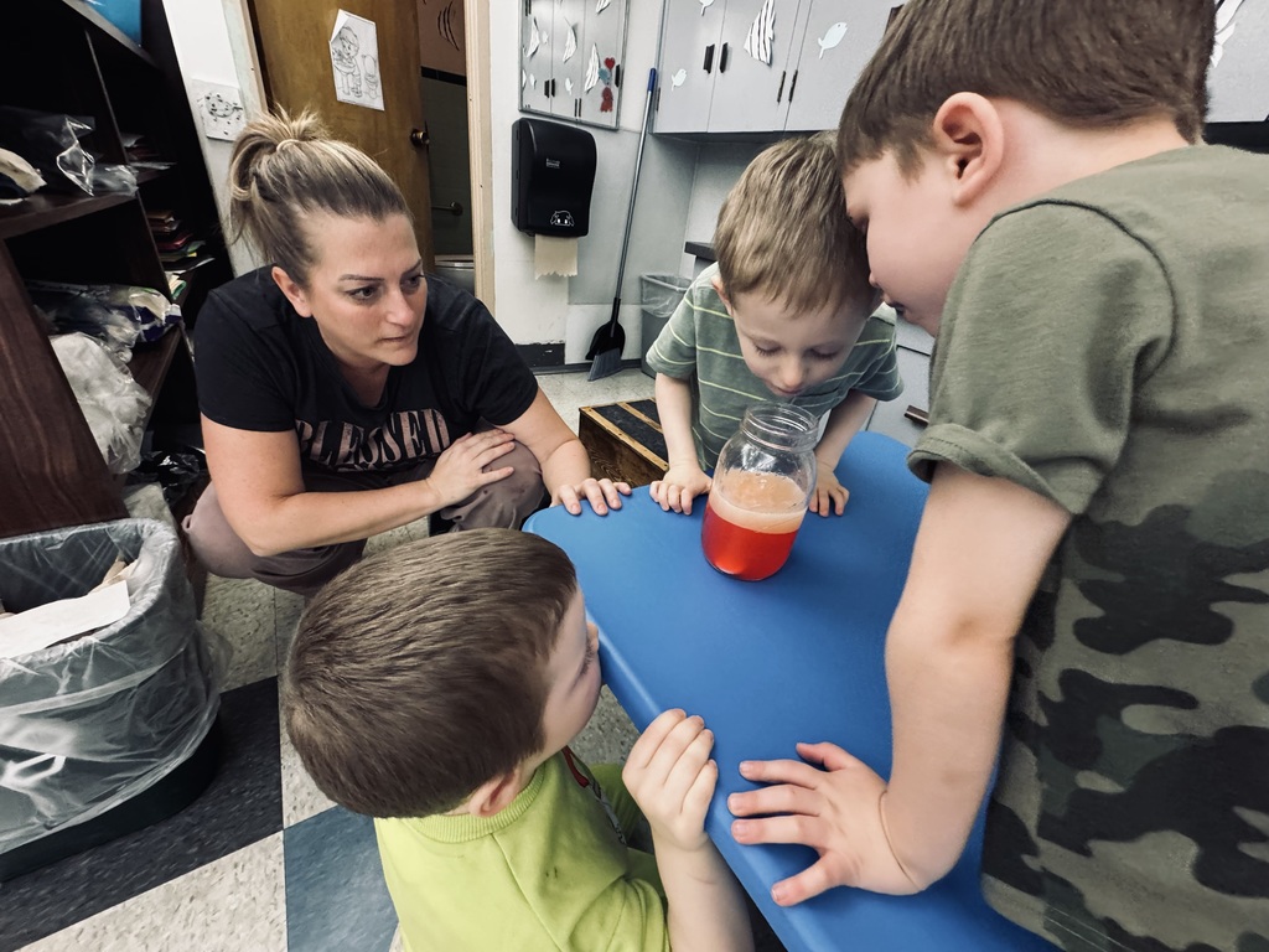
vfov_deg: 85.7
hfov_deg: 102.1
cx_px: 634
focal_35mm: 14
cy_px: 476
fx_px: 513
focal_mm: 2.22
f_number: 2.2
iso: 640
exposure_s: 1/60
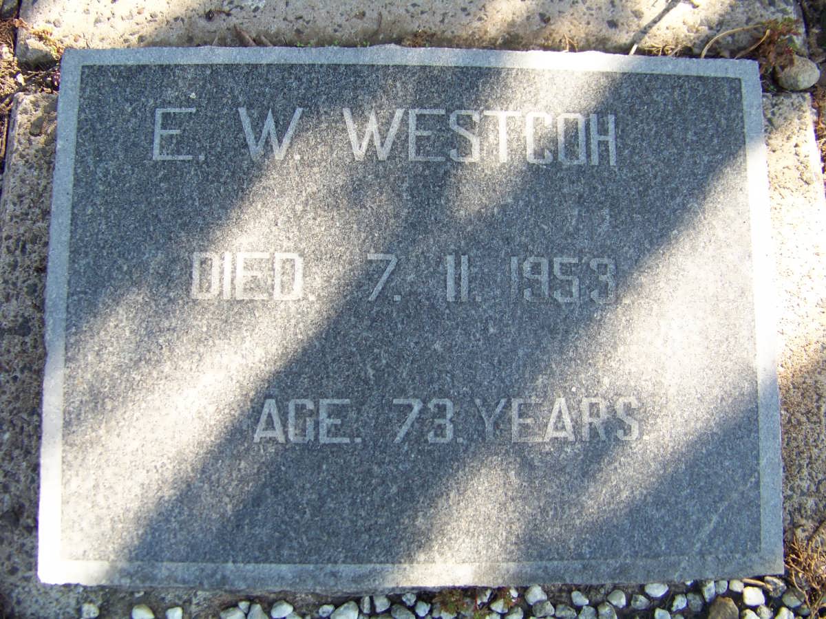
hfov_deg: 51.4
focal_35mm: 36
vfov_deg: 39.7
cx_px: 413
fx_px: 859
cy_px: 310
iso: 64
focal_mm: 5.85
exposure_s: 1/80
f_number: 2.8
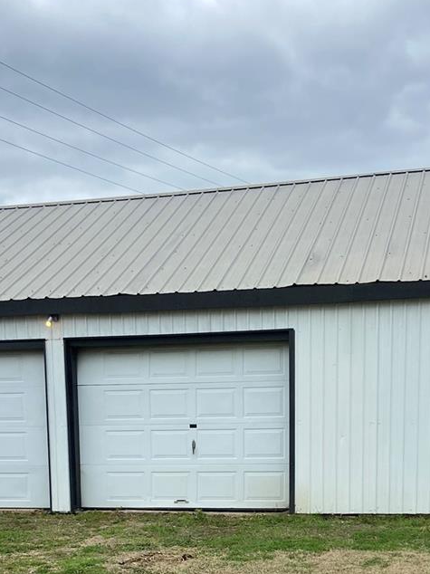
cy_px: 570
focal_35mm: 63
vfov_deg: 28.8
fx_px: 1044
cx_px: 216
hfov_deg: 23.3
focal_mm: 4.25
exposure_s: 1/2688
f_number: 1.8
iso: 32
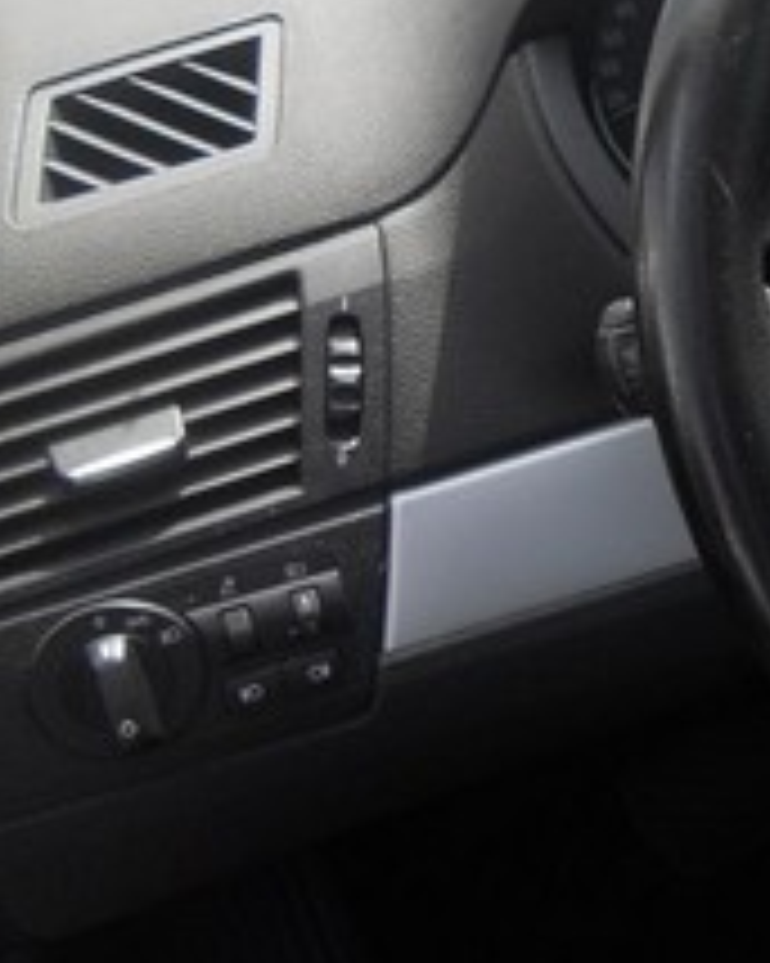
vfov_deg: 25.6
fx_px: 2109
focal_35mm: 74
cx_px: 1274
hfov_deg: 17.7
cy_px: 328
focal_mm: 4.9
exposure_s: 1/200
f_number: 3.2
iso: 80
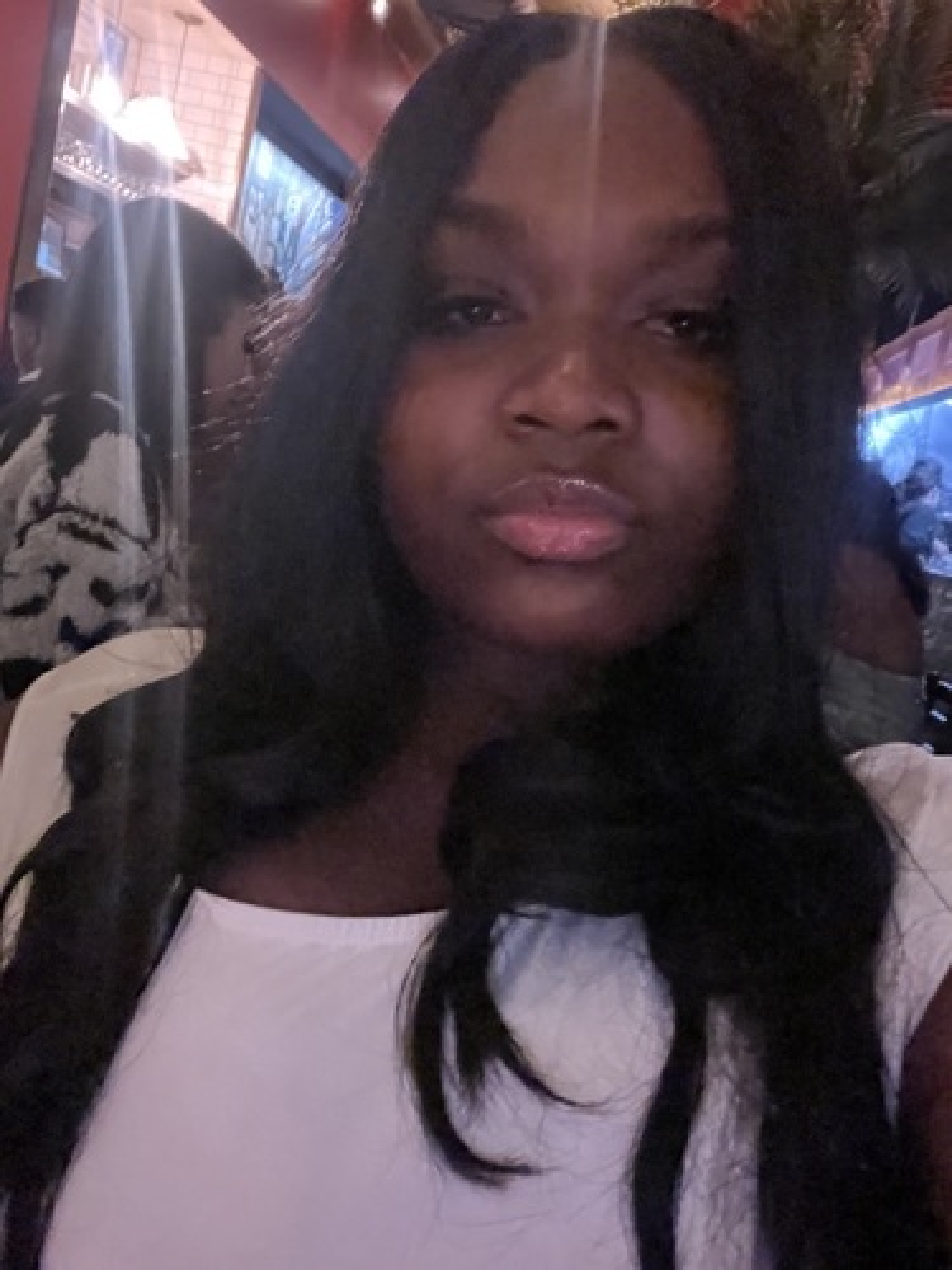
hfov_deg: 46.8
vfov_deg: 60.0
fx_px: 1100
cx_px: 476
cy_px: 635
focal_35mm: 30
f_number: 2.2
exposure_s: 1/15
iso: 2000
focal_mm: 2.71
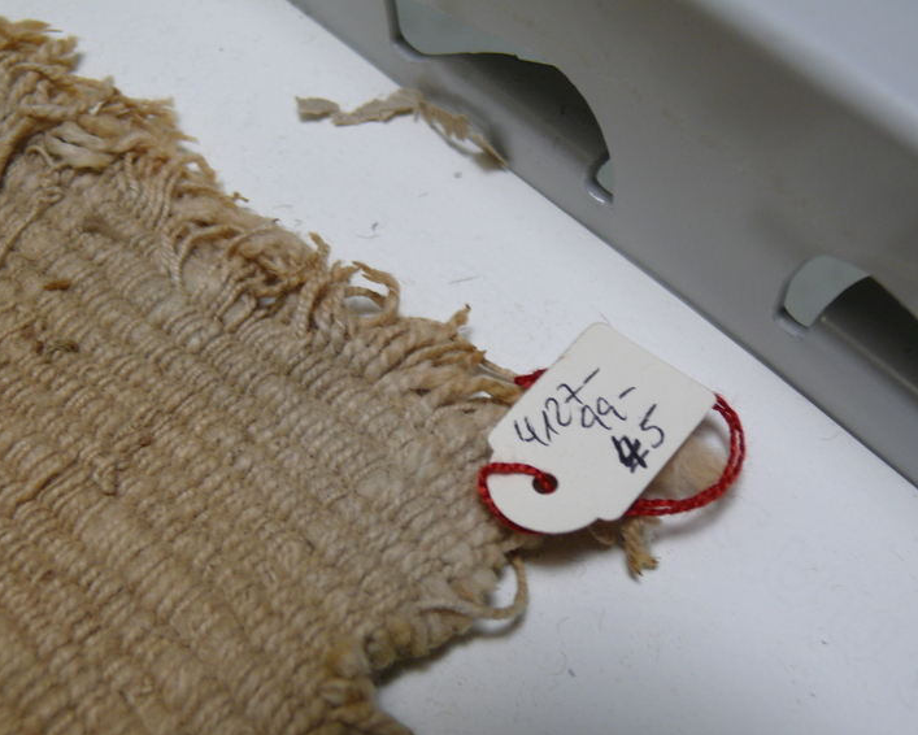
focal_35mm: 53
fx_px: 1440
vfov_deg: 28.6
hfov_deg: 35.3
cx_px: 473
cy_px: 379
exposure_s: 1/30
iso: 125
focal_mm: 10.2
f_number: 3.2
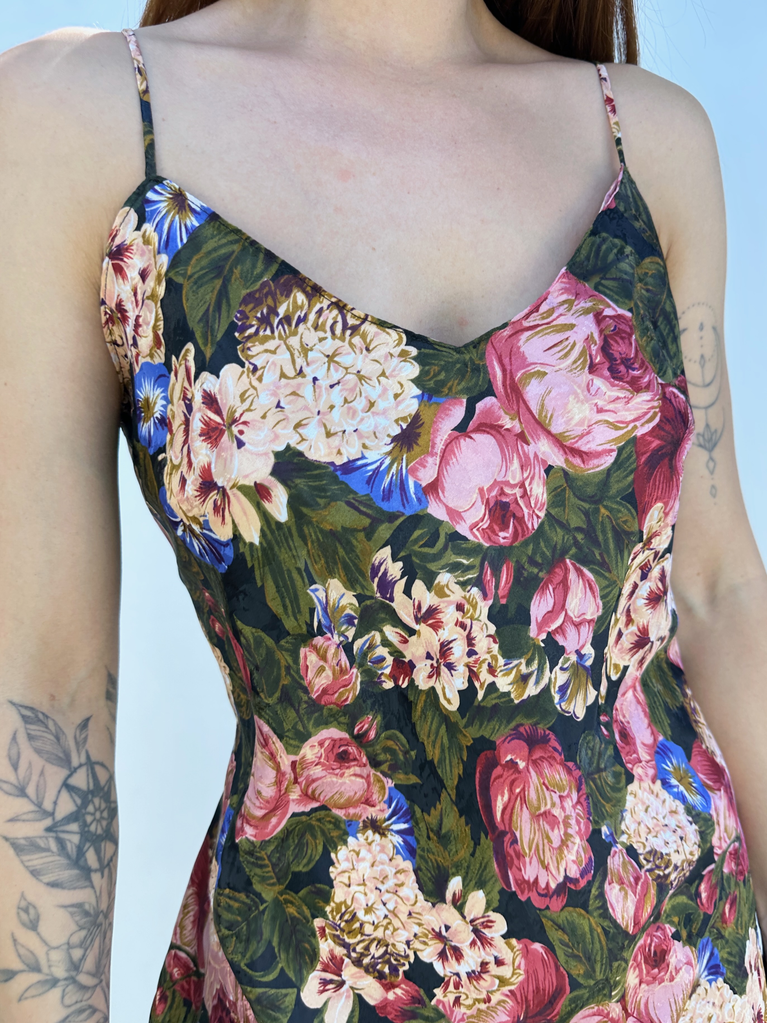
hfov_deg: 56.8
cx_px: 384
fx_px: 709
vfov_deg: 71.6
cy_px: 512
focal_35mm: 24
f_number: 1.78
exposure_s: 1/115
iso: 50
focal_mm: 6.86
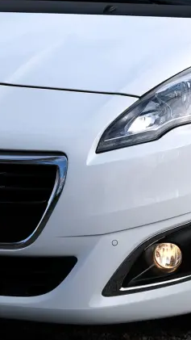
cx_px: 135
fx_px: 1188
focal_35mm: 132
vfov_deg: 16.3
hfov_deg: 9.2
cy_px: 169
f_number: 5.6
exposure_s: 1/1100
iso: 320
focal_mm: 55
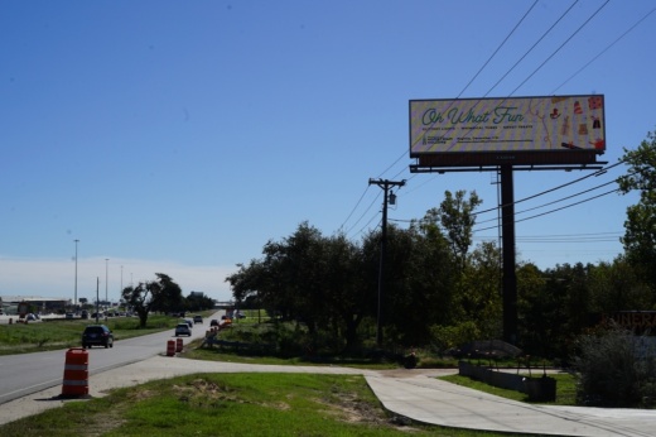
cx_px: 328
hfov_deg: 39.6
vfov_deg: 27.0
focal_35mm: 50
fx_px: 911
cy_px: 218
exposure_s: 1/200
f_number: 14
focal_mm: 50
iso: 100
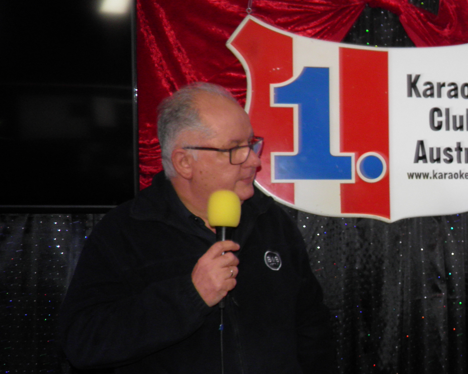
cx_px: 443
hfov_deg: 32.5
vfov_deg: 27.9
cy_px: 251
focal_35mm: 54
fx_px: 748
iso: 100
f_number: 2.8
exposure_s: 1/30
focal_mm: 4.9
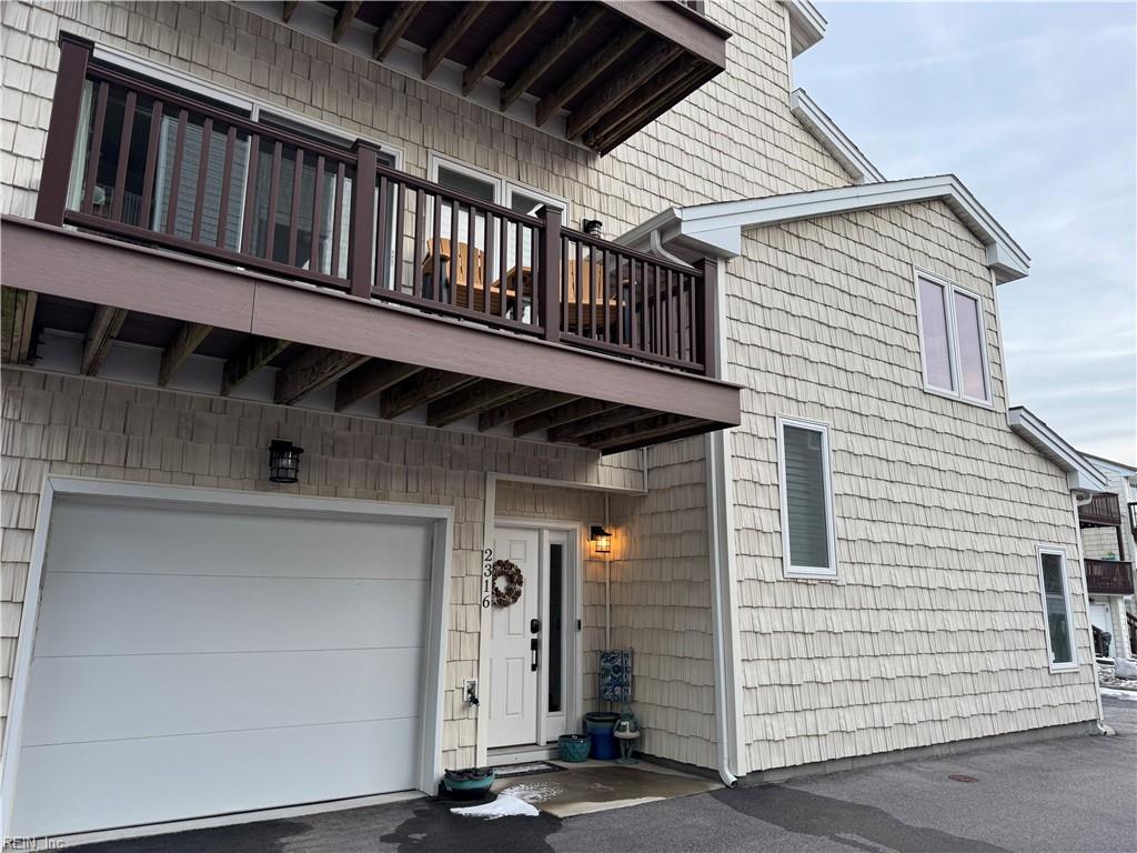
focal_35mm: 24
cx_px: 568
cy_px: 426
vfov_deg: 56.8
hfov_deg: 71.6
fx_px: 788
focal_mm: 6.76
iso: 80
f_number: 1.78
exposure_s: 1/514
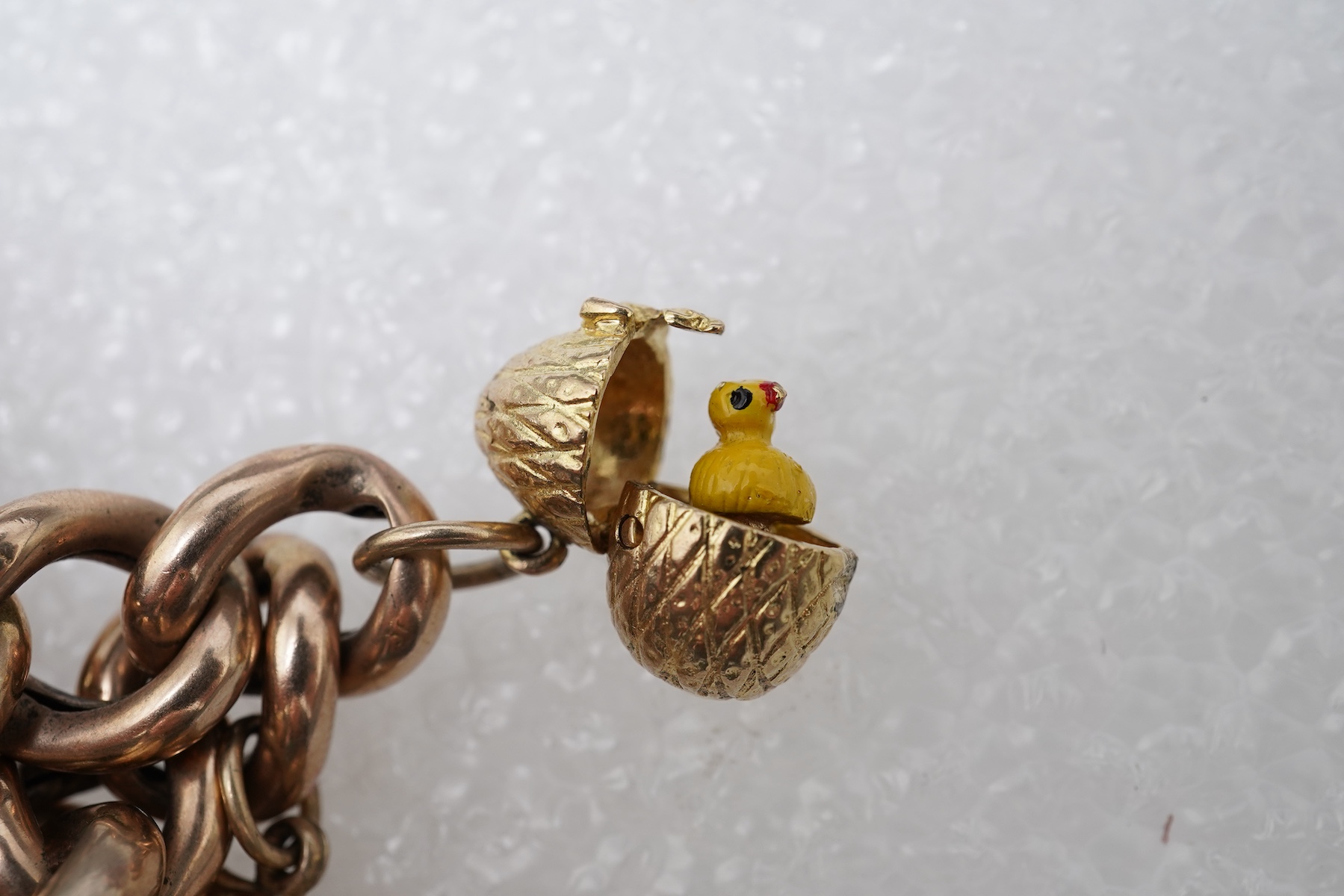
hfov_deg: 43.6
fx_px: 1680
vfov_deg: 29.9
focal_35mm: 45
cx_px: 672
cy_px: 448
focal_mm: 30
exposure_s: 1/125
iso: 400
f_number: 16
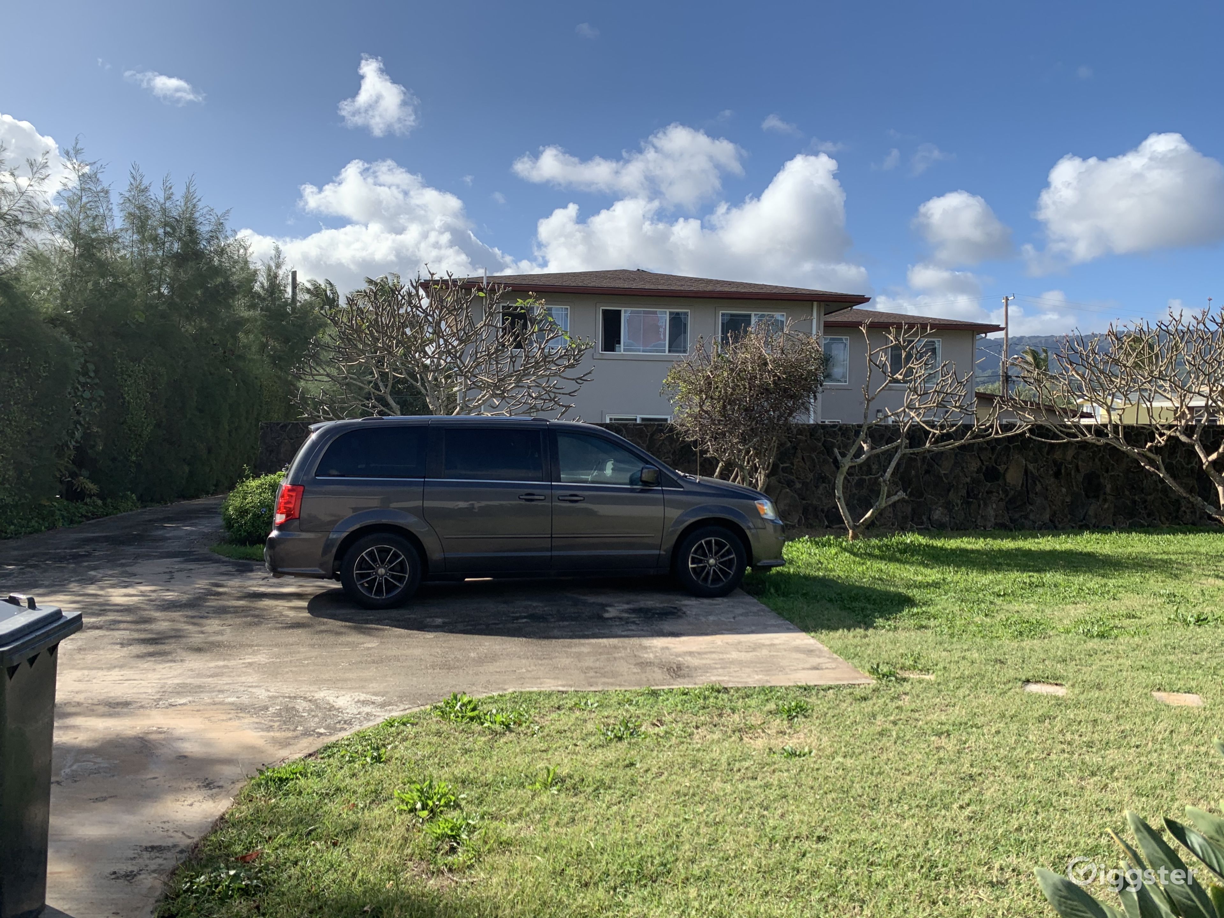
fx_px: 919
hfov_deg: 67.3
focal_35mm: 26
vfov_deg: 53.1
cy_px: 459
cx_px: 612
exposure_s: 1/1953
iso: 25
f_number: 1.8
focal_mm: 4.25
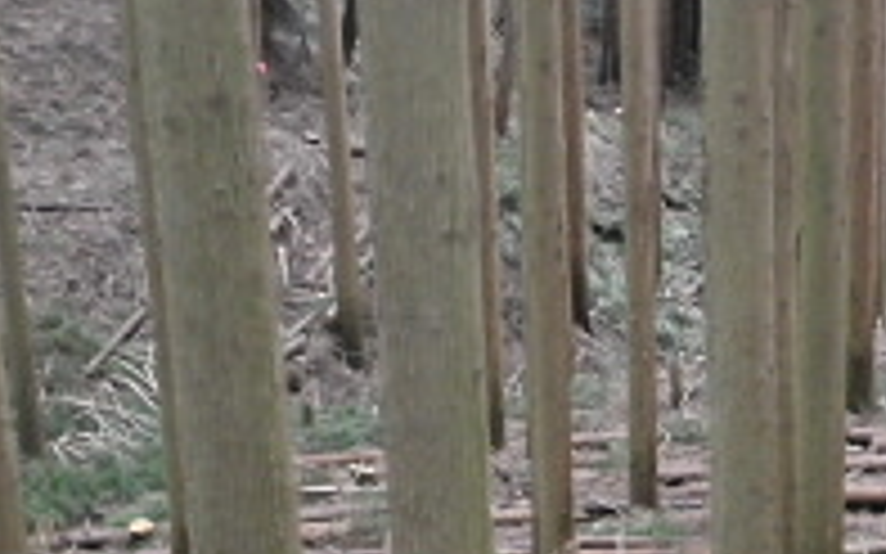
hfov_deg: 20.7
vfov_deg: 13.3
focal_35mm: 97
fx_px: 2342
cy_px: 577
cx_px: 882
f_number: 4.3
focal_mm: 8.2
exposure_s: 1/60
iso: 800
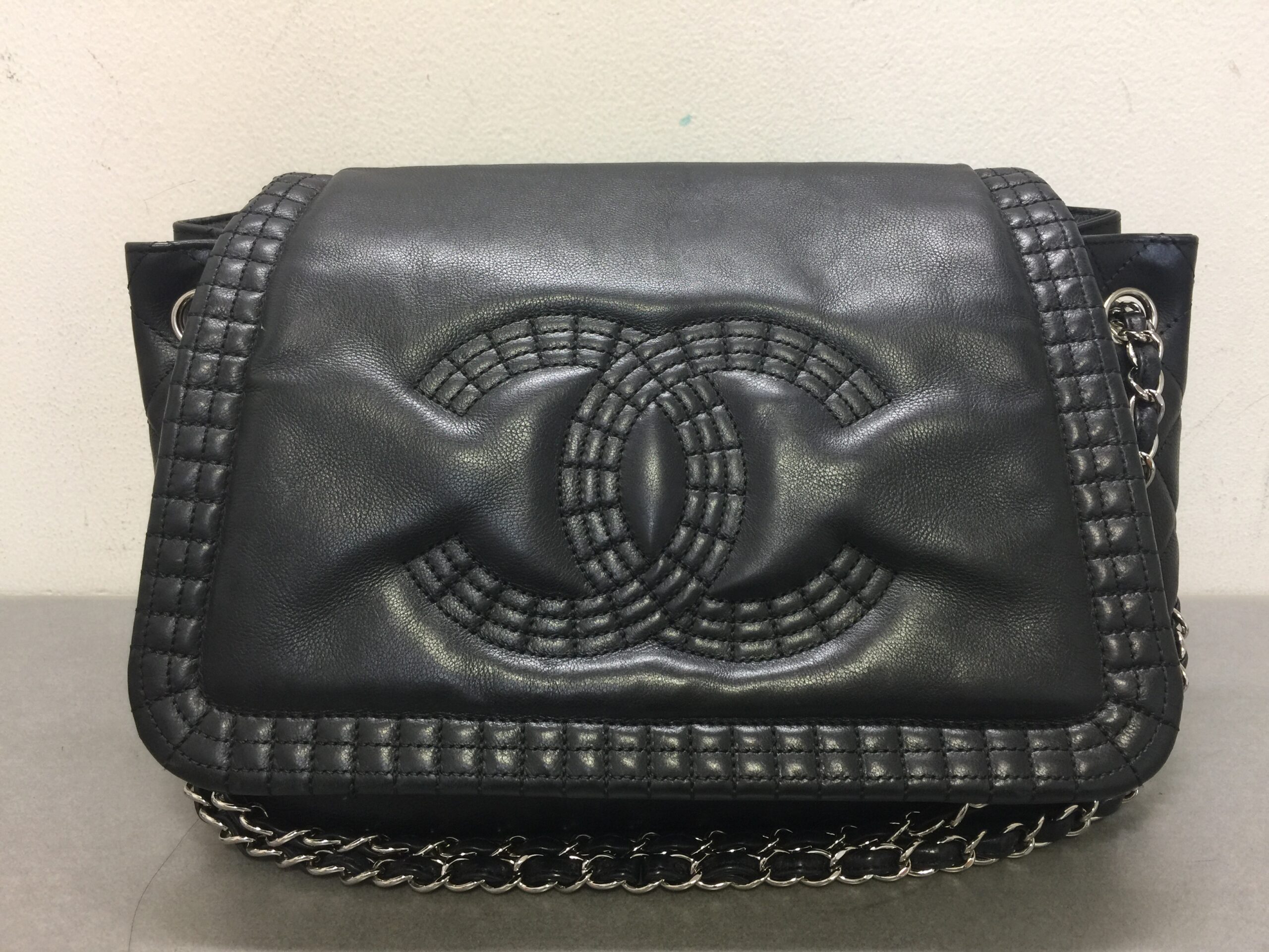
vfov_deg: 48.2
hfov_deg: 61.7
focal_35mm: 29
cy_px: 476
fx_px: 1063
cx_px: 634
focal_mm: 4.15
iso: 40
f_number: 2.2
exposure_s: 1/15
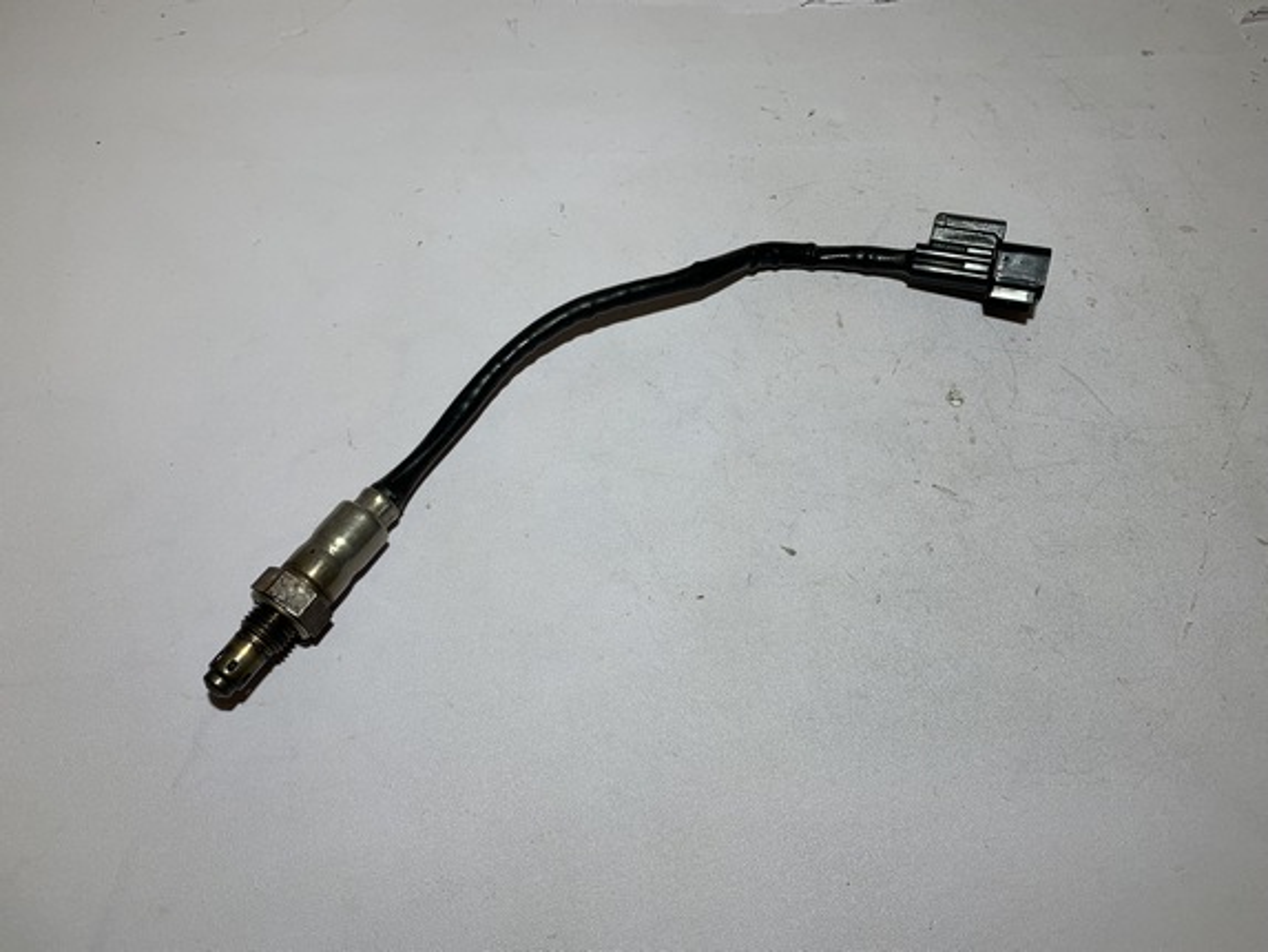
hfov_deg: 67.3
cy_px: 476
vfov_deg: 53.1
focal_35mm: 26
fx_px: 953
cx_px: 634
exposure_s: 1/124
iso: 25
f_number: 1.8
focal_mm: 4.25
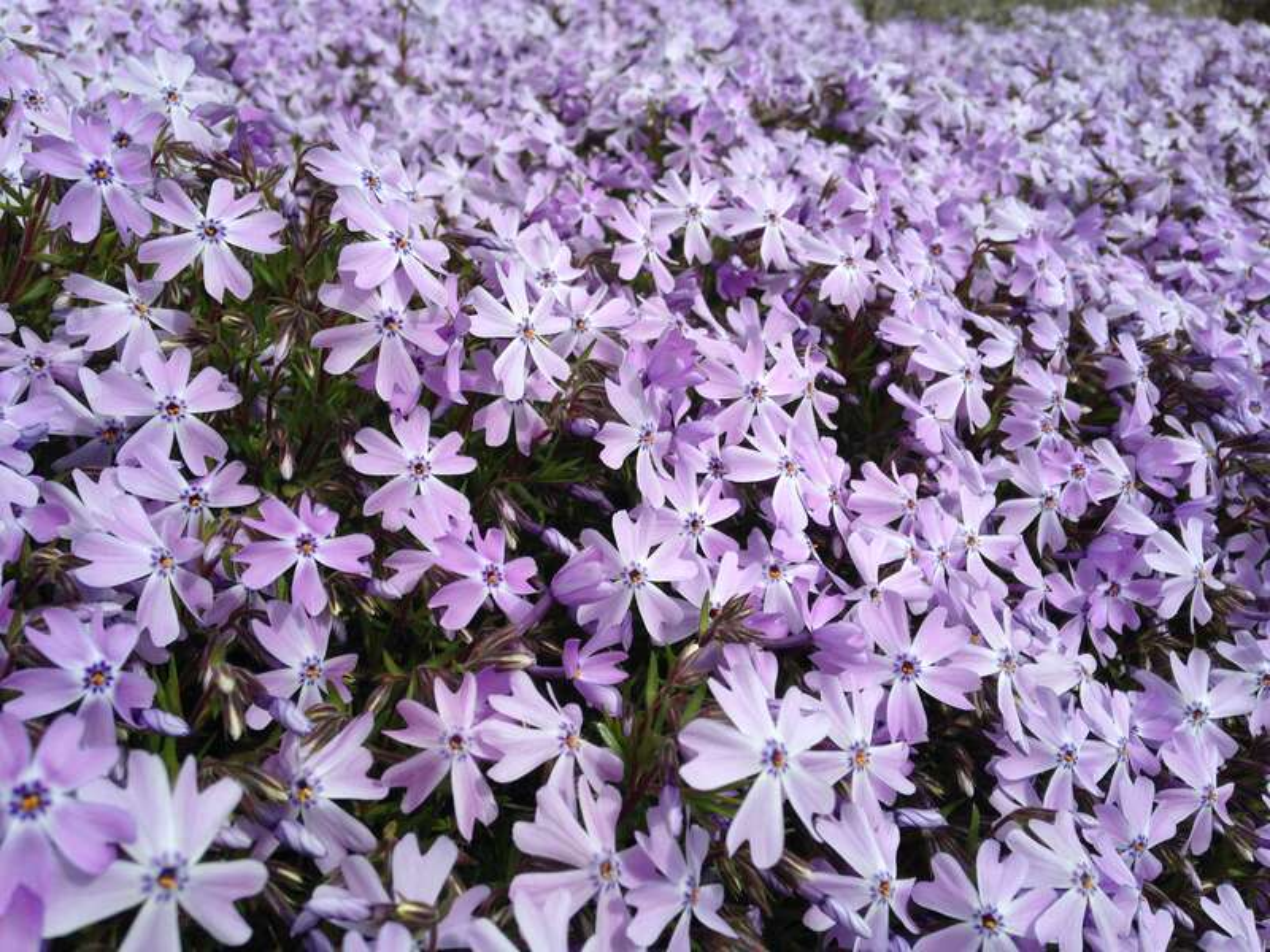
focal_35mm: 33
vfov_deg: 42.9
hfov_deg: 55.4
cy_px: 476
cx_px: 635
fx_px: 1211
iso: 50
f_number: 2.4
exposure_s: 1/2169
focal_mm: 4.12
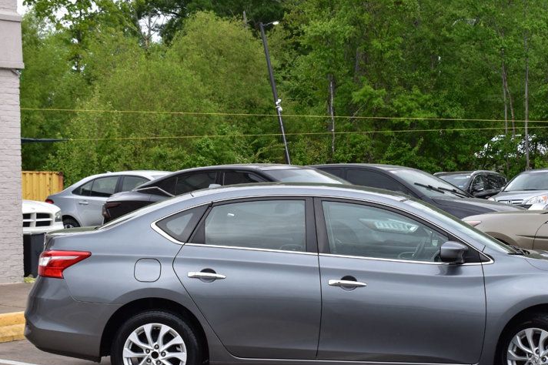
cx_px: 319
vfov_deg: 16.6
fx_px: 1248
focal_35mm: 82
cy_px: 213
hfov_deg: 24.7
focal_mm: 38
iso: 400
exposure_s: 1/250
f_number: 10
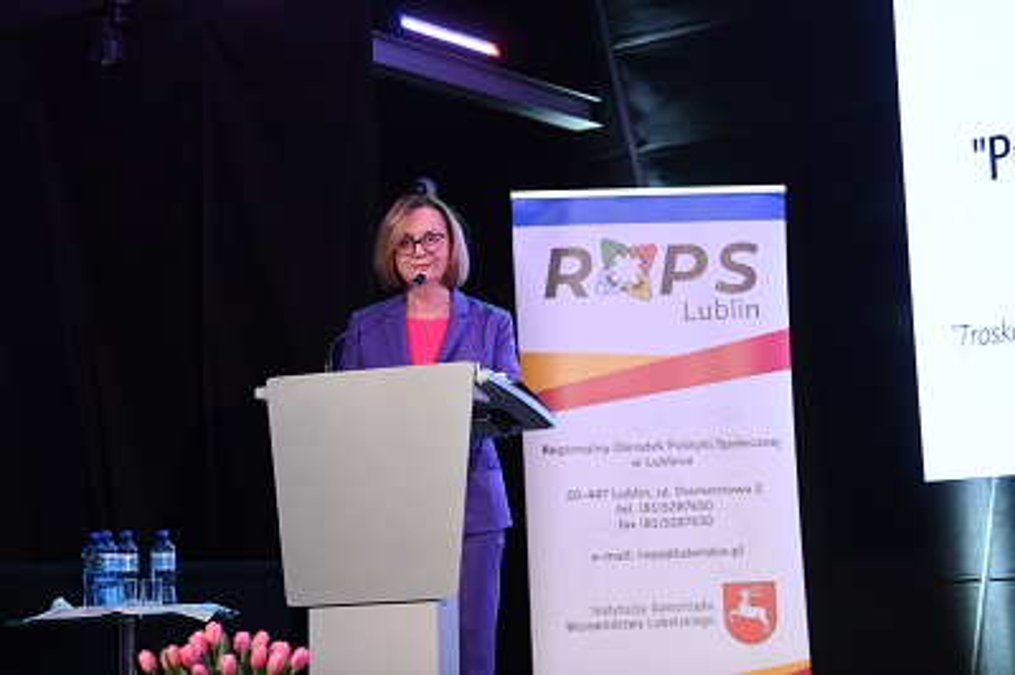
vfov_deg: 16.0
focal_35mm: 85
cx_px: 508
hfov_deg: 23.9
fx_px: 2394
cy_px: 338
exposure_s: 1/80
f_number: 2.8
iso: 1000
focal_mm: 85
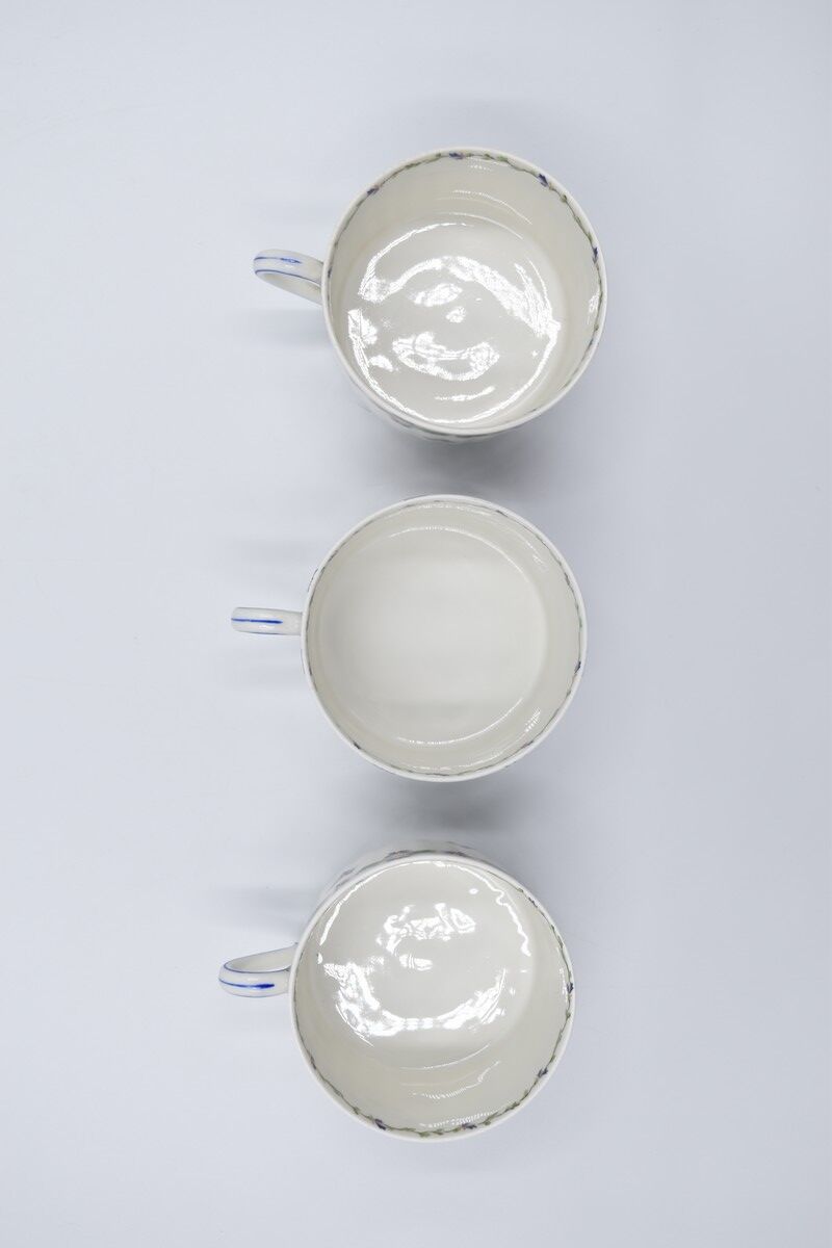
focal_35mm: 44
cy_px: 624
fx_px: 1508
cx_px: 416
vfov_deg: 45.0
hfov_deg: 30.8
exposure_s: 1/160
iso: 160
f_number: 5.6
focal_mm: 29
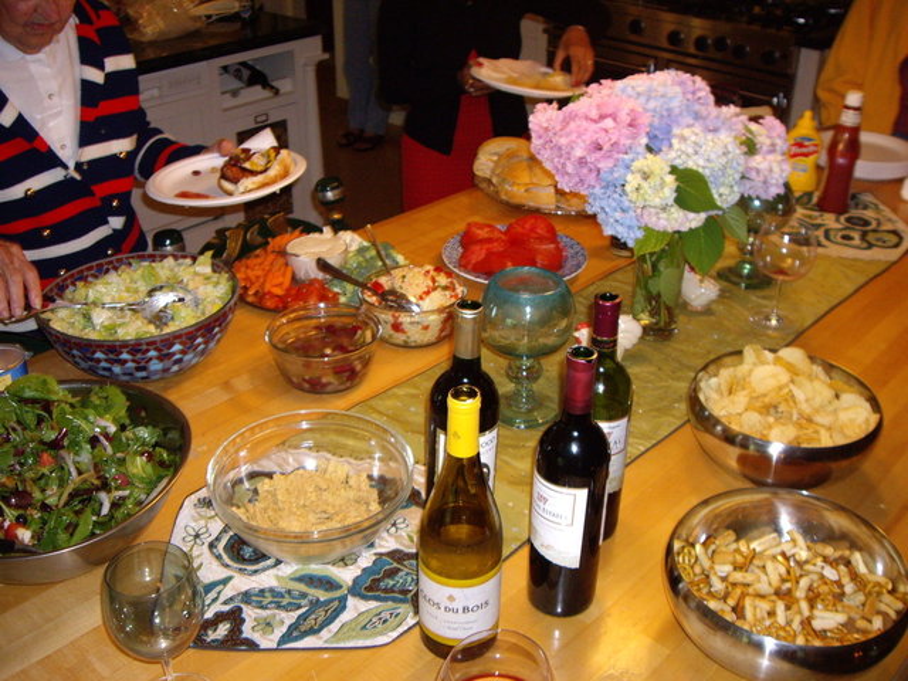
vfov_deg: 37.7
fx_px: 997
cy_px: 340
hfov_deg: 49.0
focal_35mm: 38
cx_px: 454
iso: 200
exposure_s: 1/40
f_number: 2.7
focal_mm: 6.2
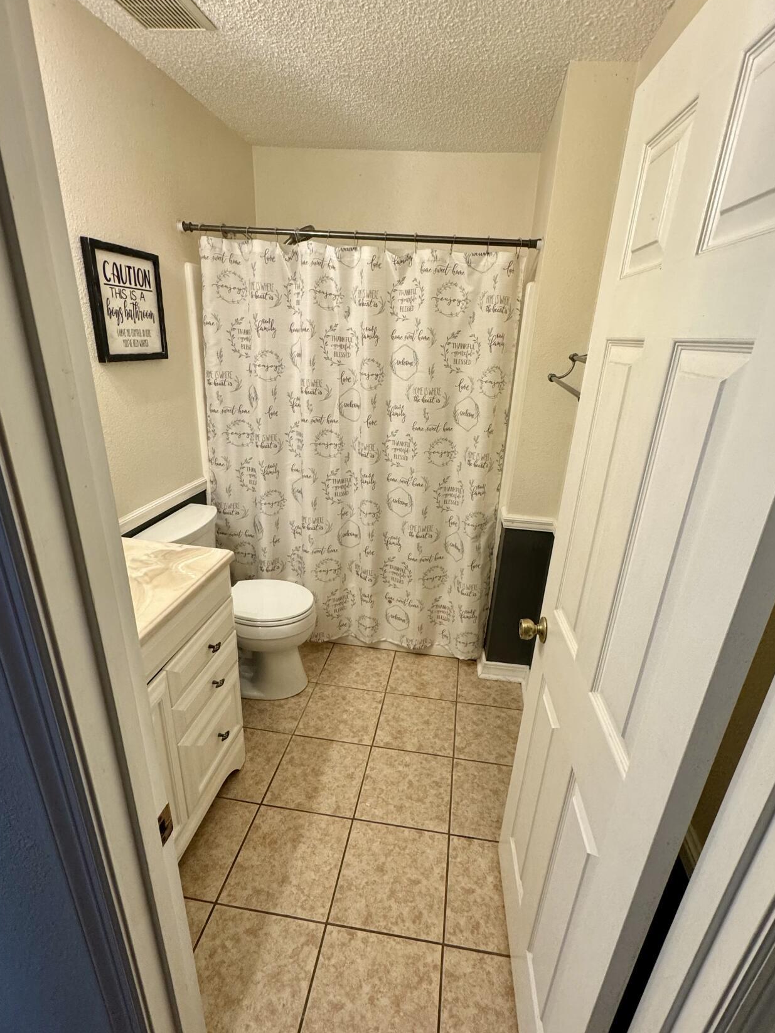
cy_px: 538
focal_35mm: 17
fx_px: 508
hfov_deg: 74.7
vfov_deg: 91.0
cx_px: 405
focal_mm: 2.22
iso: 250
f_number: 2.2
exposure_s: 1/120
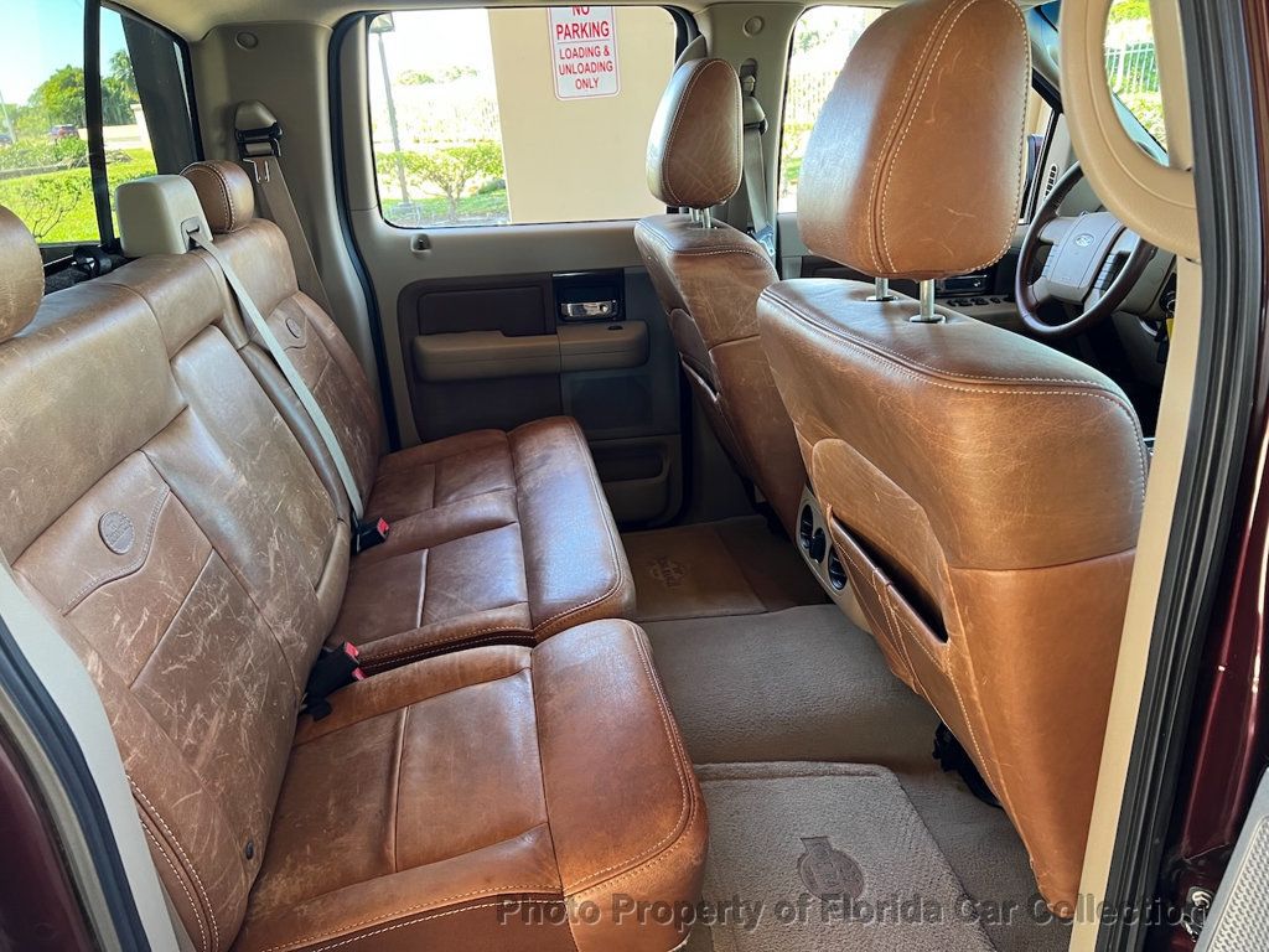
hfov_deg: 67.3
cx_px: 634
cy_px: 476
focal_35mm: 26
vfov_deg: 53.1
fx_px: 953
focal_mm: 5.7
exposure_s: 1/98
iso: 125
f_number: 1.5
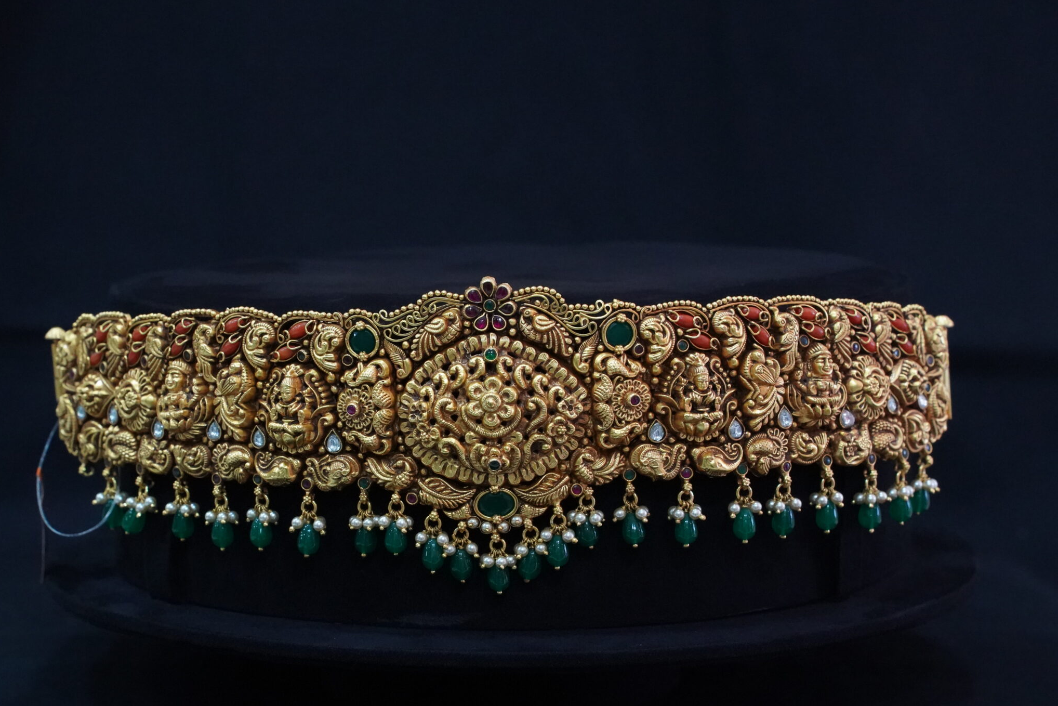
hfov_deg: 23.1
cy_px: 438
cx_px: 451
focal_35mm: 88
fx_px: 2586
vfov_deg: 15.5
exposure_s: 1/250
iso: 12800
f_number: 8
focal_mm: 70
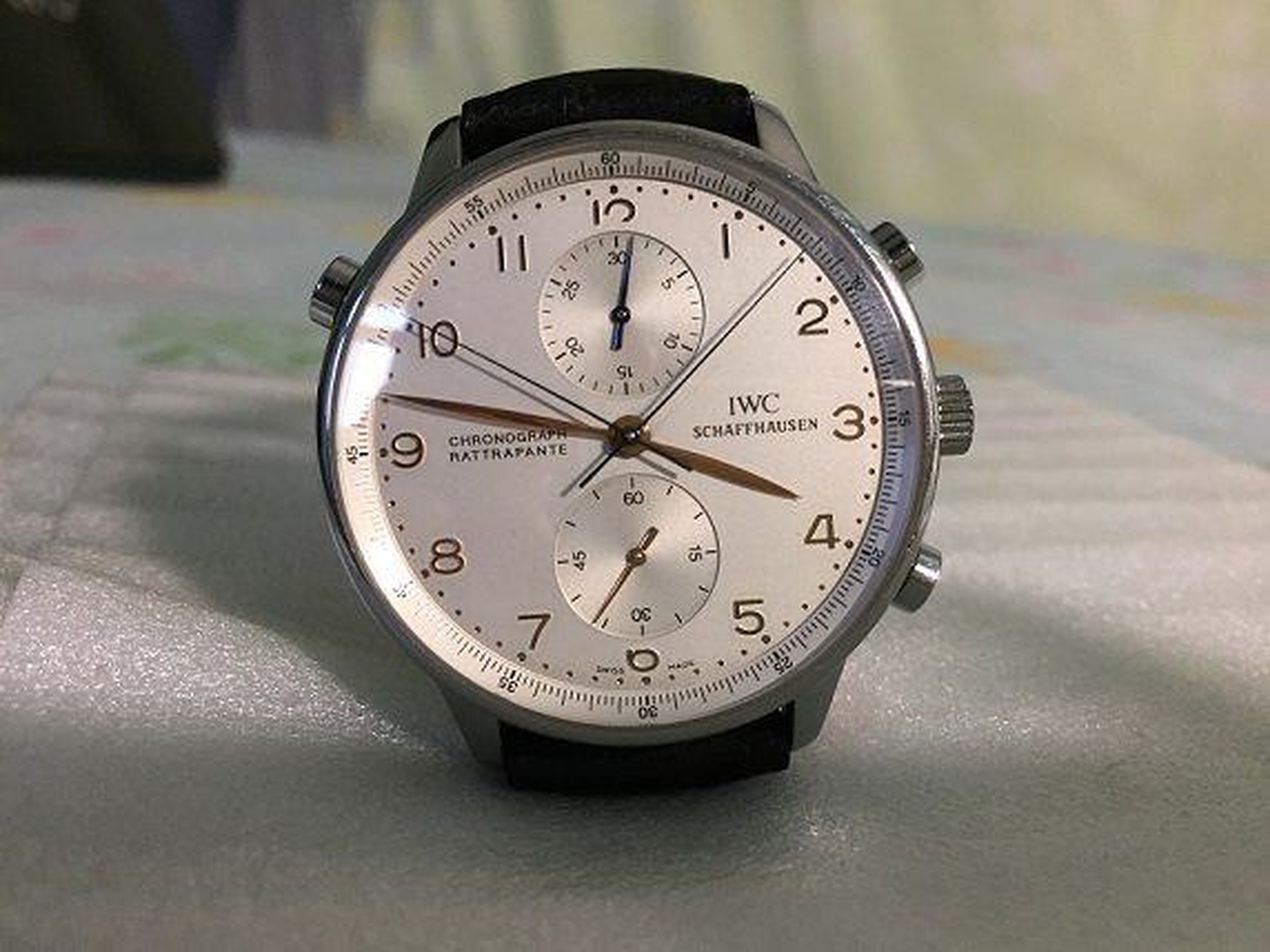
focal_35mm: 29
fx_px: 1064
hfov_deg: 61.7
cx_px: 635
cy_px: 476
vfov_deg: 48.2
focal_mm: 4.15
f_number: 2.2
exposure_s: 1/33
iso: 160
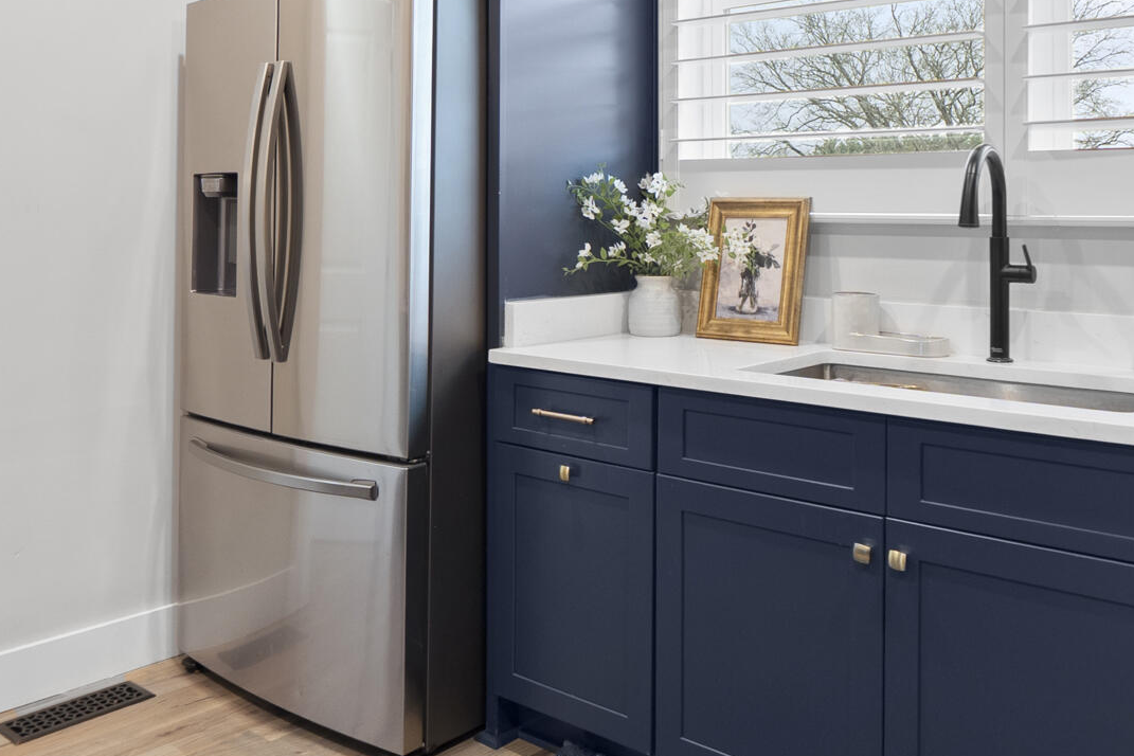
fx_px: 1102
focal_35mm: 35
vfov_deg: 37.2
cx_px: 597
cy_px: 214
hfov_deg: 54.4
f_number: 4
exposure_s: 1/4
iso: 320
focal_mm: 10
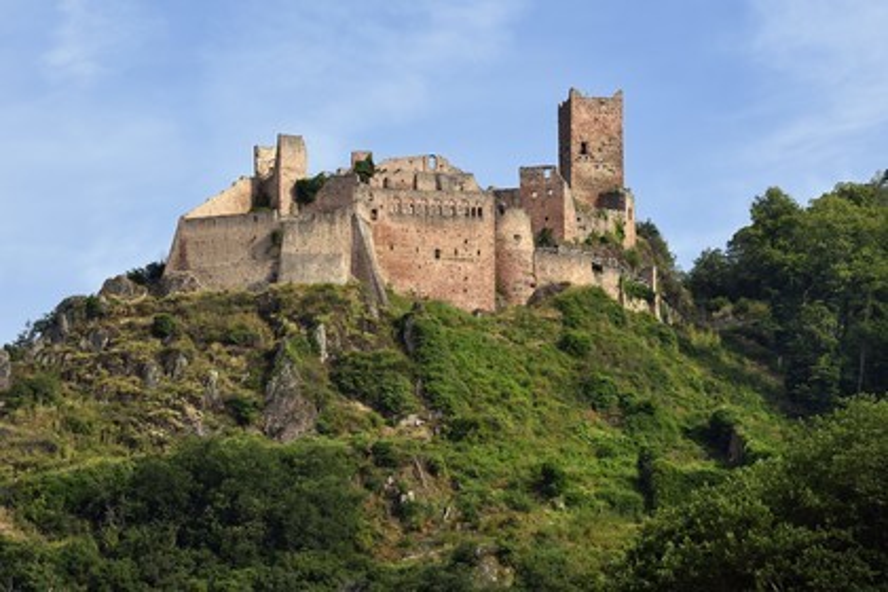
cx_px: 444
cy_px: 296
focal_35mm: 200
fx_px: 4933
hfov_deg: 10.3
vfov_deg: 6.9
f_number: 10
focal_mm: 200
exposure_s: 1/250
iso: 200
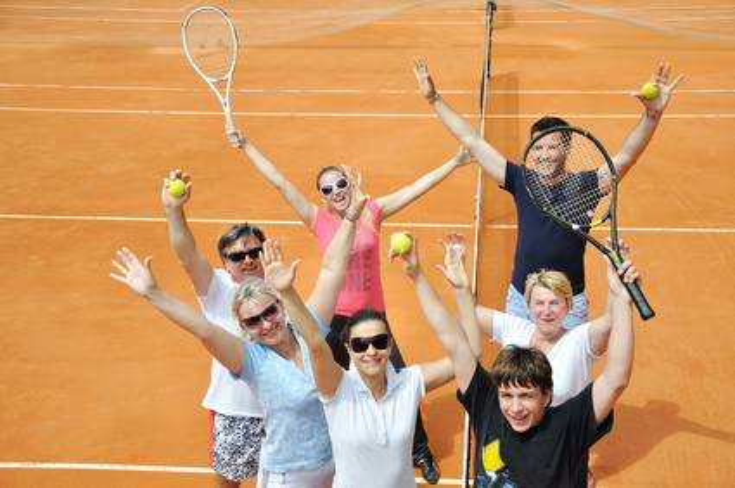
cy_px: 244
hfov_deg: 37.9
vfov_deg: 25.7
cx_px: 368
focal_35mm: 52
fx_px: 1070
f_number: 4.5
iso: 200
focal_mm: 35
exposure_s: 1/1600
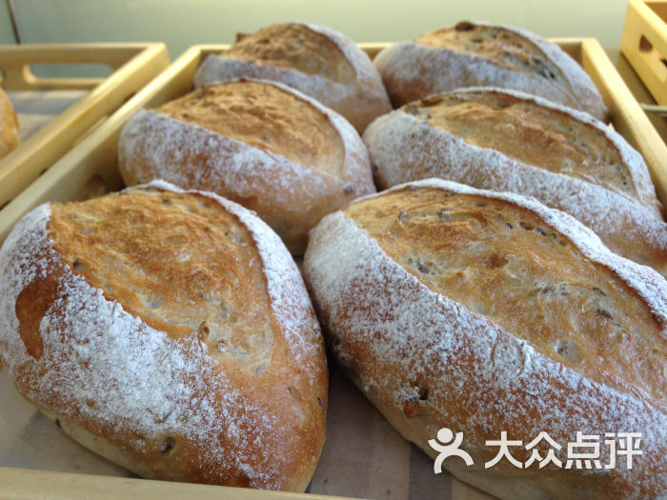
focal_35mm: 33
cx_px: 334
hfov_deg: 55.4
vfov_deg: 42.9
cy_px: 250
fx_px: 636
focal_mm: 4.12
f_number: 2.4
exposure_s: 1/40
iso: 50
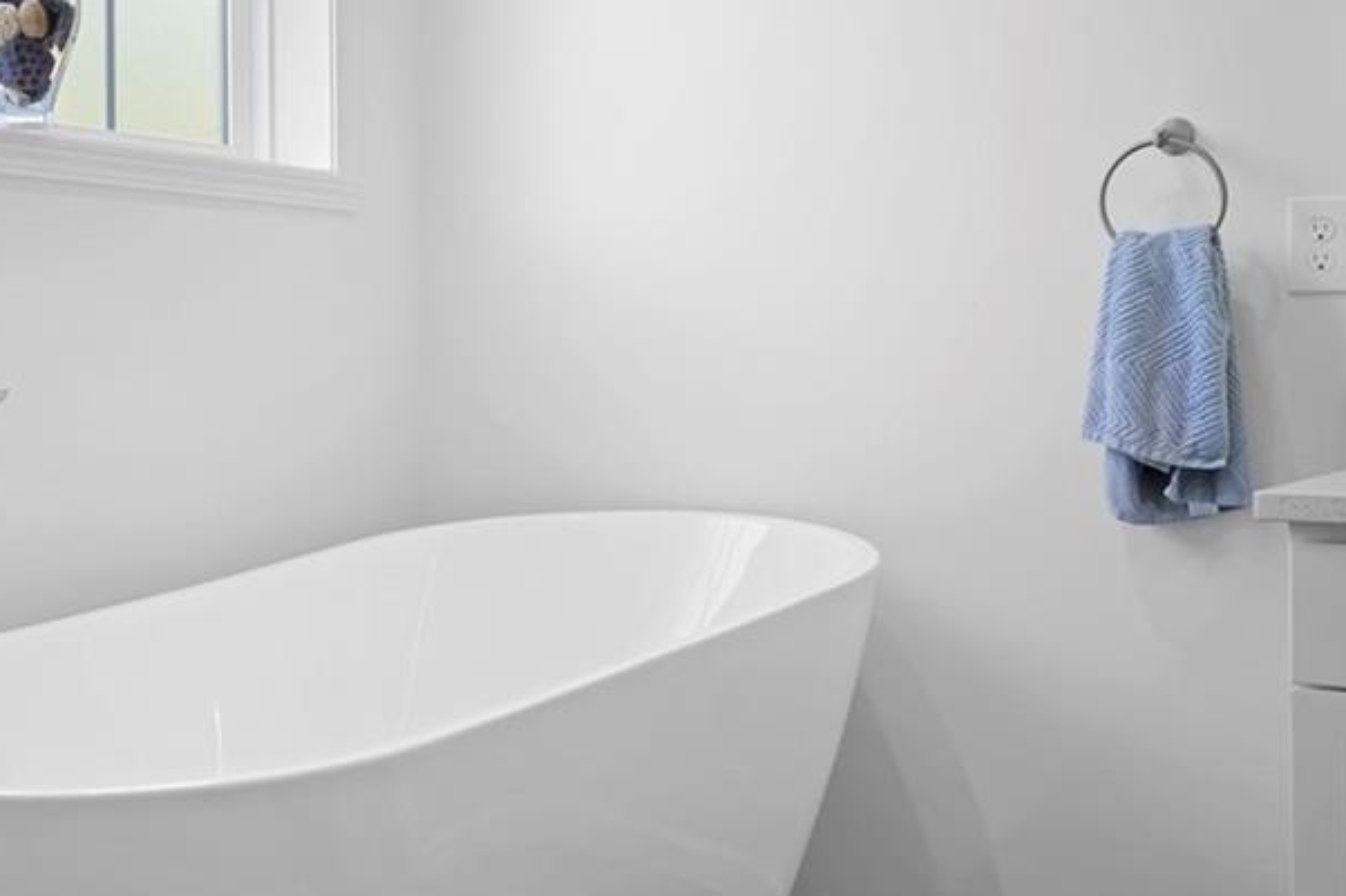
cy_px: 366
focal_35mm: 51
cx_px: 364
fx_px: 1906
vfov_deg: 26.4
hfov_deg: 38.1
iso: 400
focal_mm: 30
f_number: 4
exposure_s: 1/20
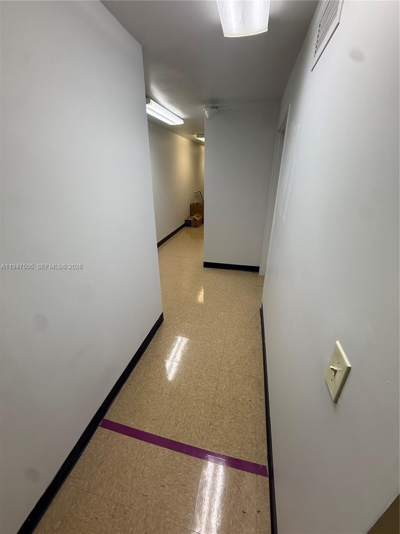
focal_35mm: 14
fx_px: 216
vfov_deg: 102.1
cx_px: 200
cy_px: 267
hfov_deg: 85.7
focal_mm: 2.22
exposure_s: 1/120
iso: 64
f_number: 2.2
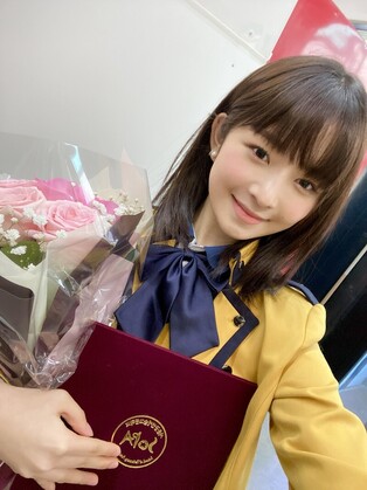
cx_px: 184
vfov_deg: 73.9
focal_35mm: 23
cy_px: 245
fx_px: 325
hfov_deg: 58.9
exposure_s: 1/40
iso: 400
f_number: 2.2
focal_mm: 2.71
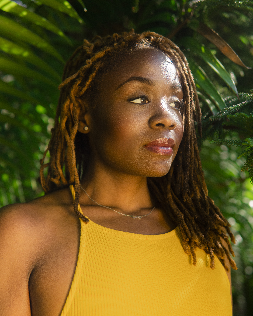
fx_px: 477
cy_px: 182
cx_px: 127
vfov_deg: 36.6
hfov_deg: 29.7
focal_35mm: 51
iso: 200
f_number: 2.2
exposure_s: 1/800
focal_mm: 30
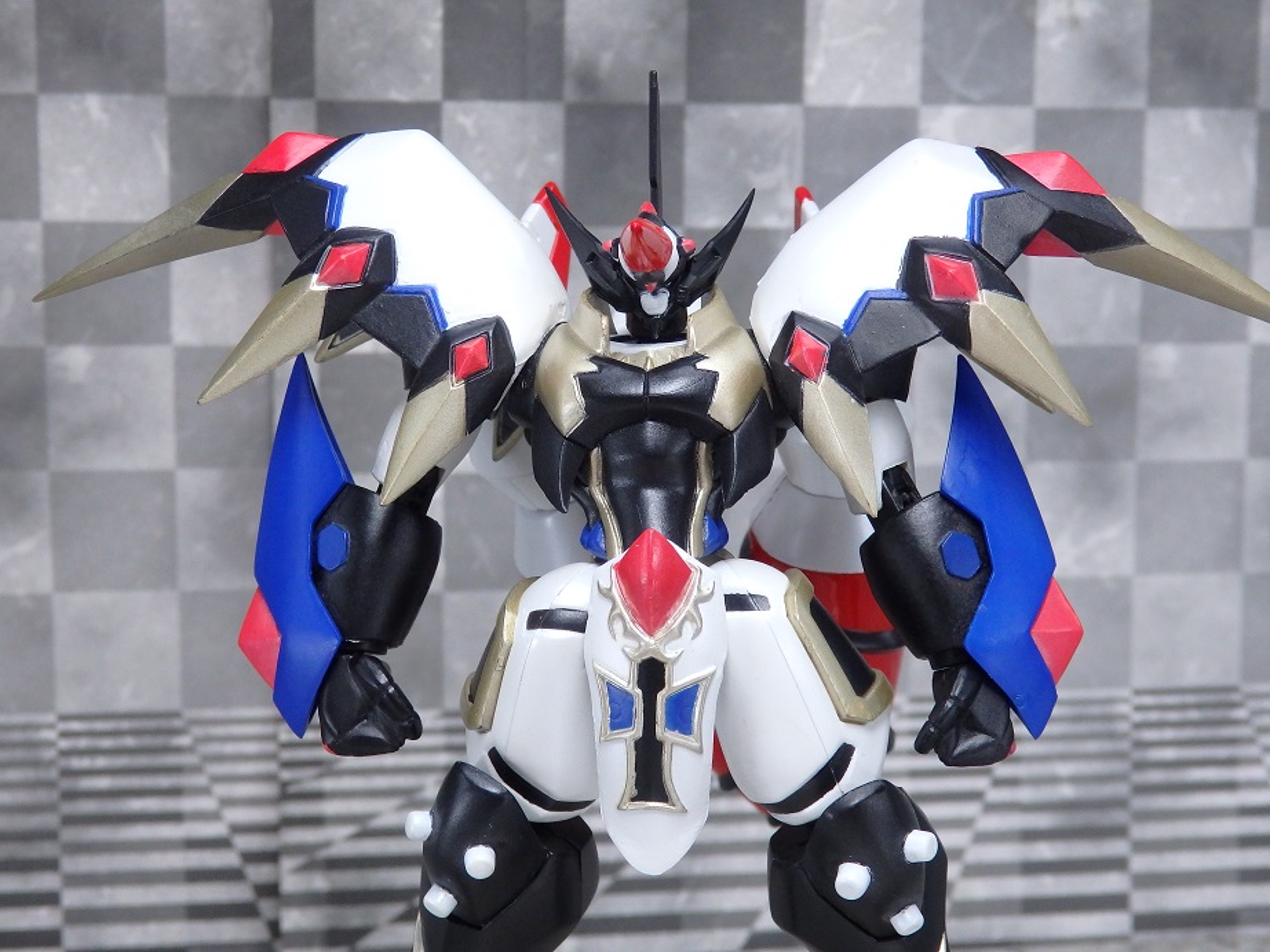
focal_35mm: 66
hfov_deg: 29.4
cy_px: 476
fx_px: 2422
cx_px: 635
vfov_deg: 22.3
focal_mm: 11.9
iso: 400
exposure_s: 1/160
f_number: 4.4
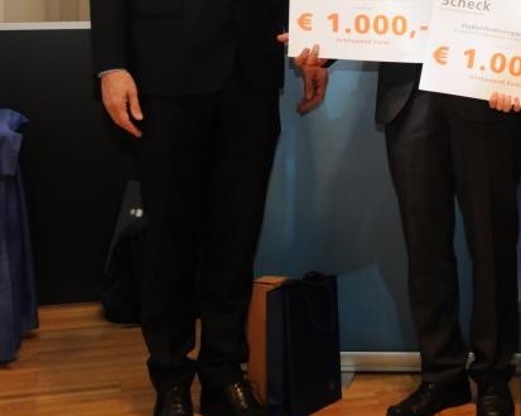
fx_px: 1559
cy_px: 4
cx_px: 585
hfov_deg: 18.2
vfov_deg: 15.0
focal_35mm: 101
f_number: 4.5
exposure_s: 1/60
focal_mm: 29
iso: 1000
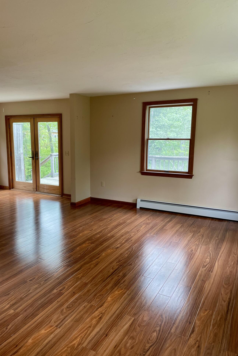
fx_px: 278
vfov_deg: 65.5
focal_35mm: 28
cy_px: 181
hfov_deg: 46.3
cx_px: 103
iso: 64
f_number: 1.6
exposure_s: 1/60
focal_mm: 4.2
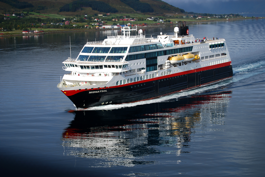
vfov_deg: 16.6
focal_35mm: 82
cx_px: 132
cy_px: 88
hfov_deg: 24.6
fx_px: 608
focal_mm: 55
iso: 100
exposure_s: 1/125
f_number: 6.3
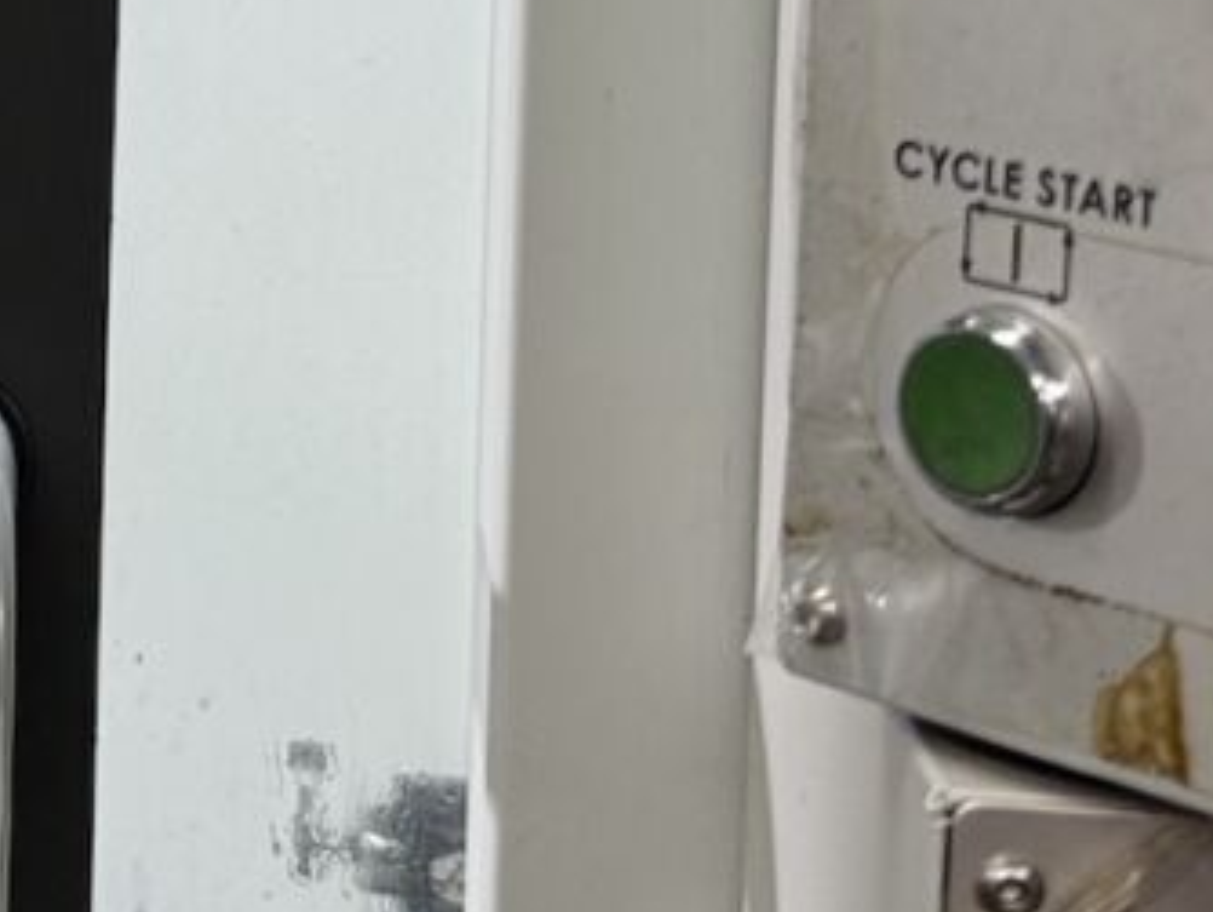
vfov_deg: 10.9
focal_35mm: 134
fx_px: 4699
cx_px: -1093
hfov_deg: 13.0
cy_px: -73
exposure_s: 1/120
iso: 100
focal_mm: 6.76
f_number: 1.78
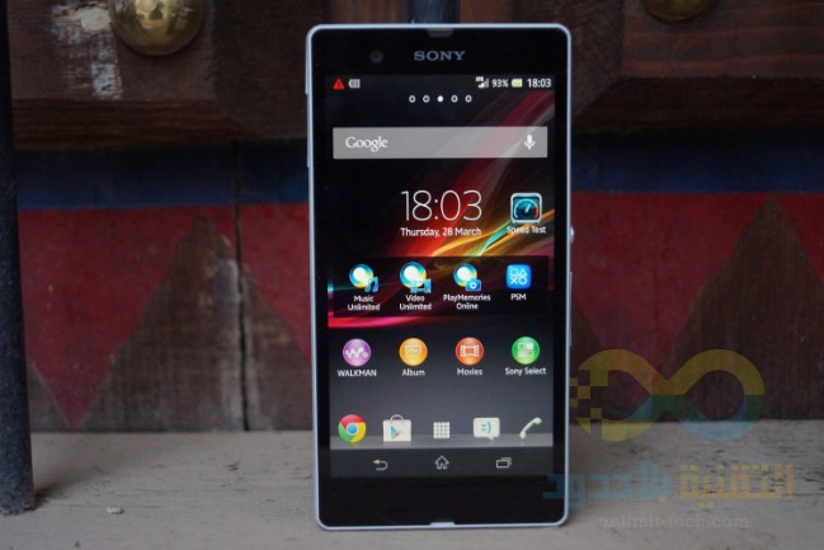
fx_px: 961
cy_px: 275
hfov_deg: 46.4
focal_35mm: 42
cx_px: 412
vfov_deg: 31.9
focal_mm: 28
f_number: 4.5
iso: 1600
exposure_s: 1/50
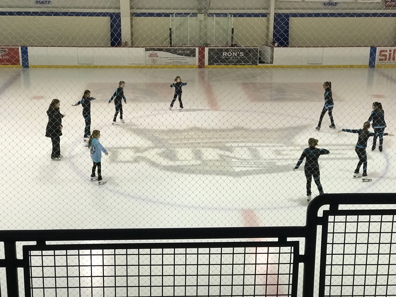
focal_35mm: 57
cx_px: 198
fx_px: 652
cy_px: 148
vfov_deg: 25.7
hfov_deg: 33.8
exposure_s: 1/60
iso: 160
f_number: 2.8
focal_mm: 6.6
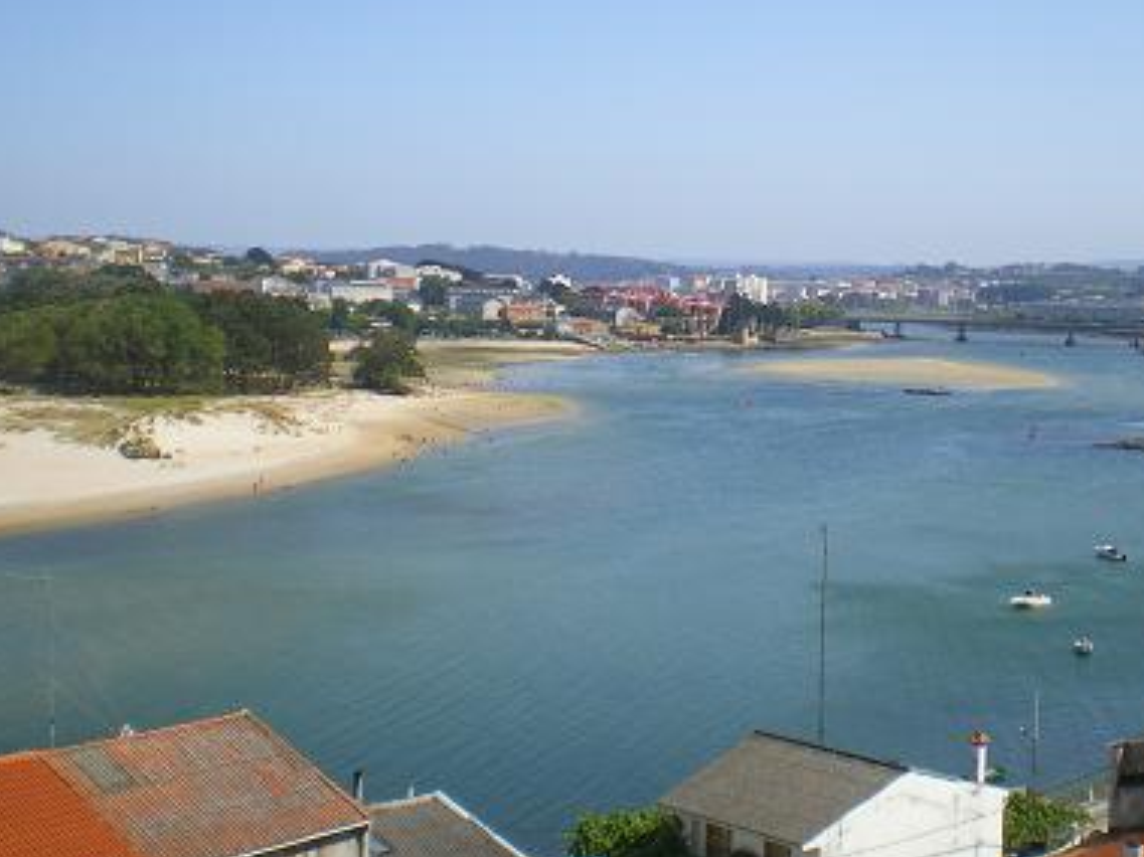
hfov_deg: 35.9
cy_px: 380
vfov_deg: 27.5
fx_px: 1751
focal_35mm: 53
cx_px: 730
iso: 64
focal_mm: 6.3
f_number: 4.6
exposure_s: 1/400
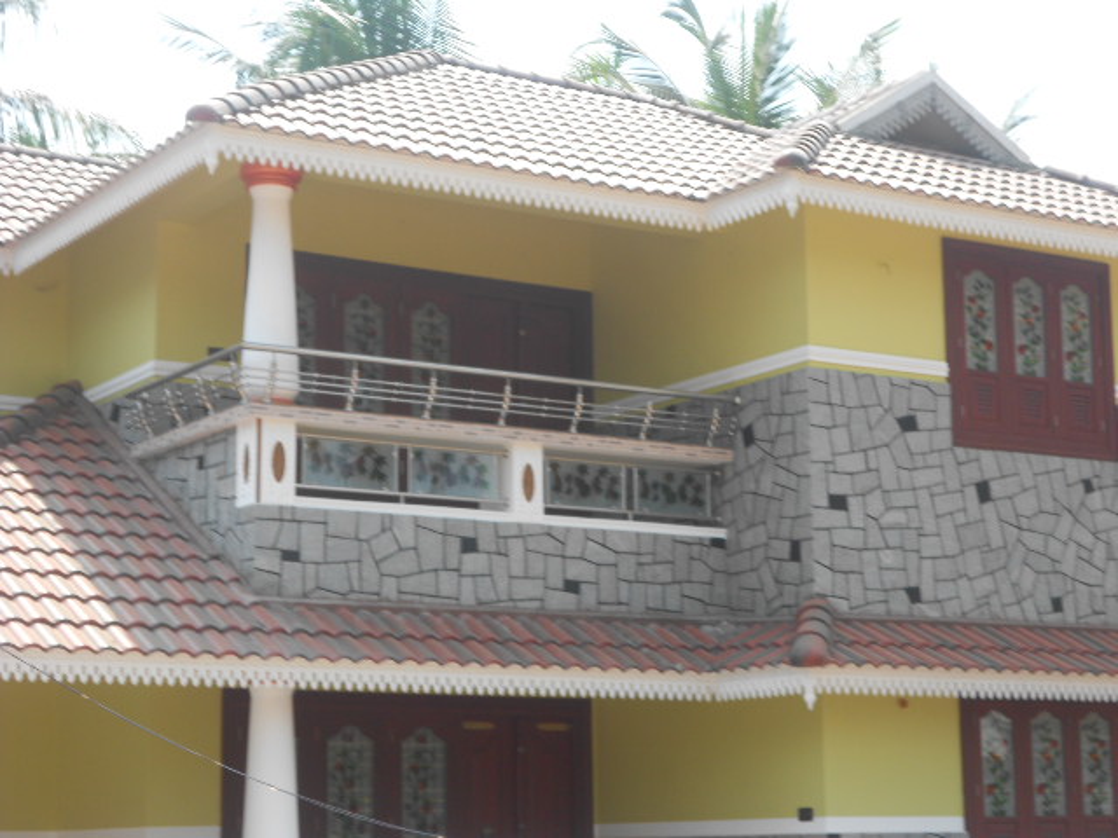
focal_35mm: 76
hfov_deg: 25.7
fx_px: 2455
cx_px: 559
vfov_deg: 19.4
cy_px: 419
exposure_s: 1/80
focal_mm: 13.5
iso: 80
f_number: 5.8
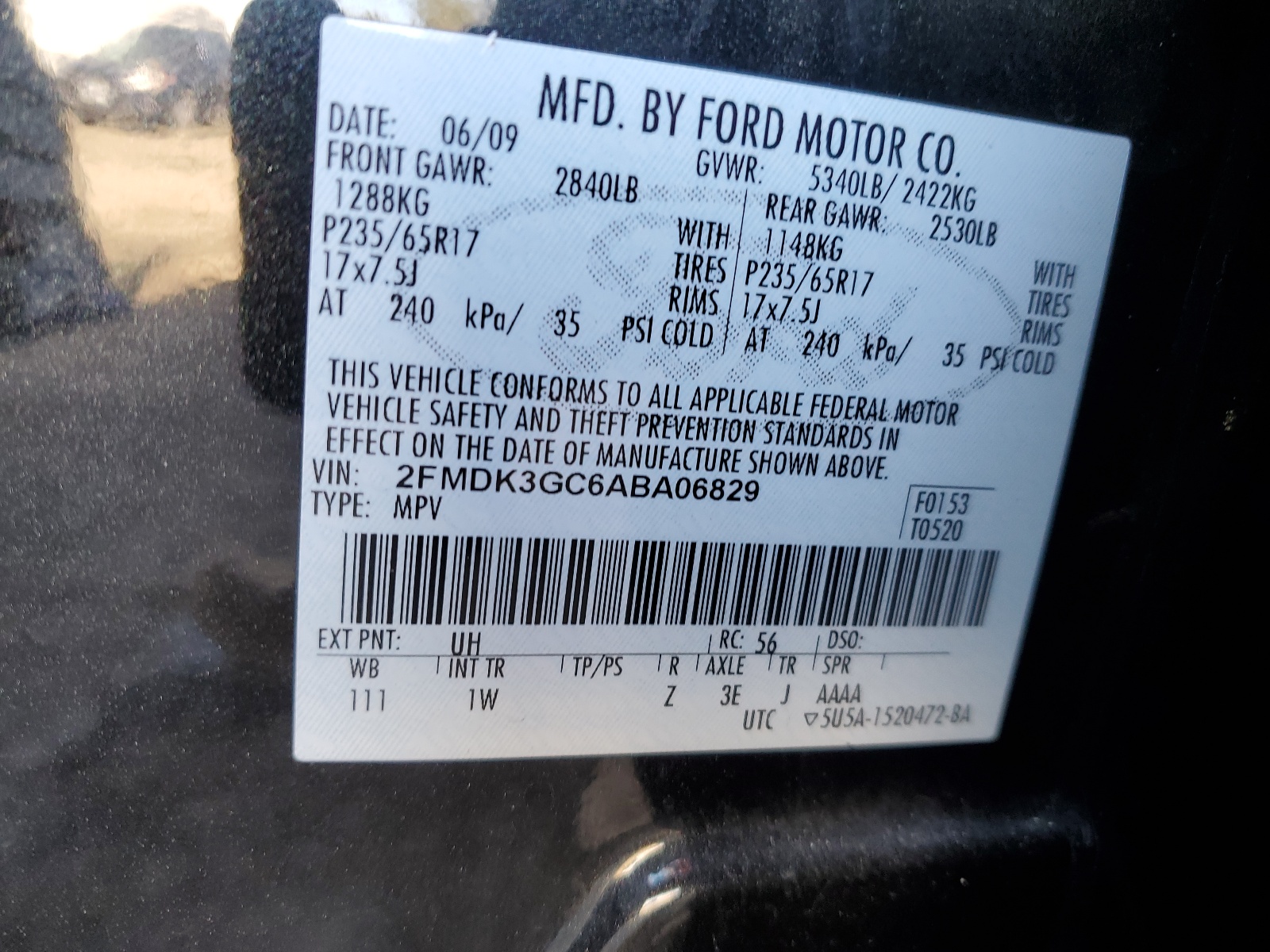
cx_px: 635
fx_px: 954
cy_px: 476
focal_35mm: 26
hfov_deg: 67.3
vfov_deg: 53.1
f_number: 1.5
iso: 55
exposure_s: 1/60.2
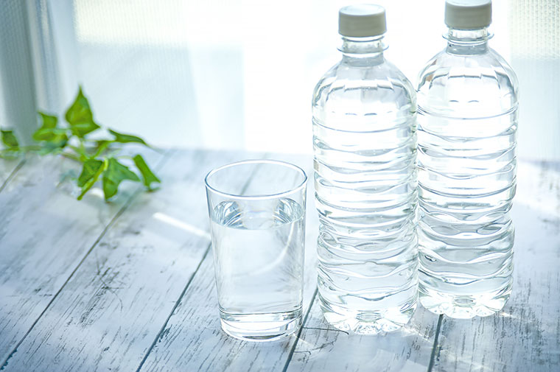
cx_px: 280
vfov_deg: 13.0
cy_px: 186
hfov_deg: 19.5
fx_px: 1632
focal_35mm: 105
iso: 200
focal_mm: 105
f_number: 4.5
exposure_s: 1/125
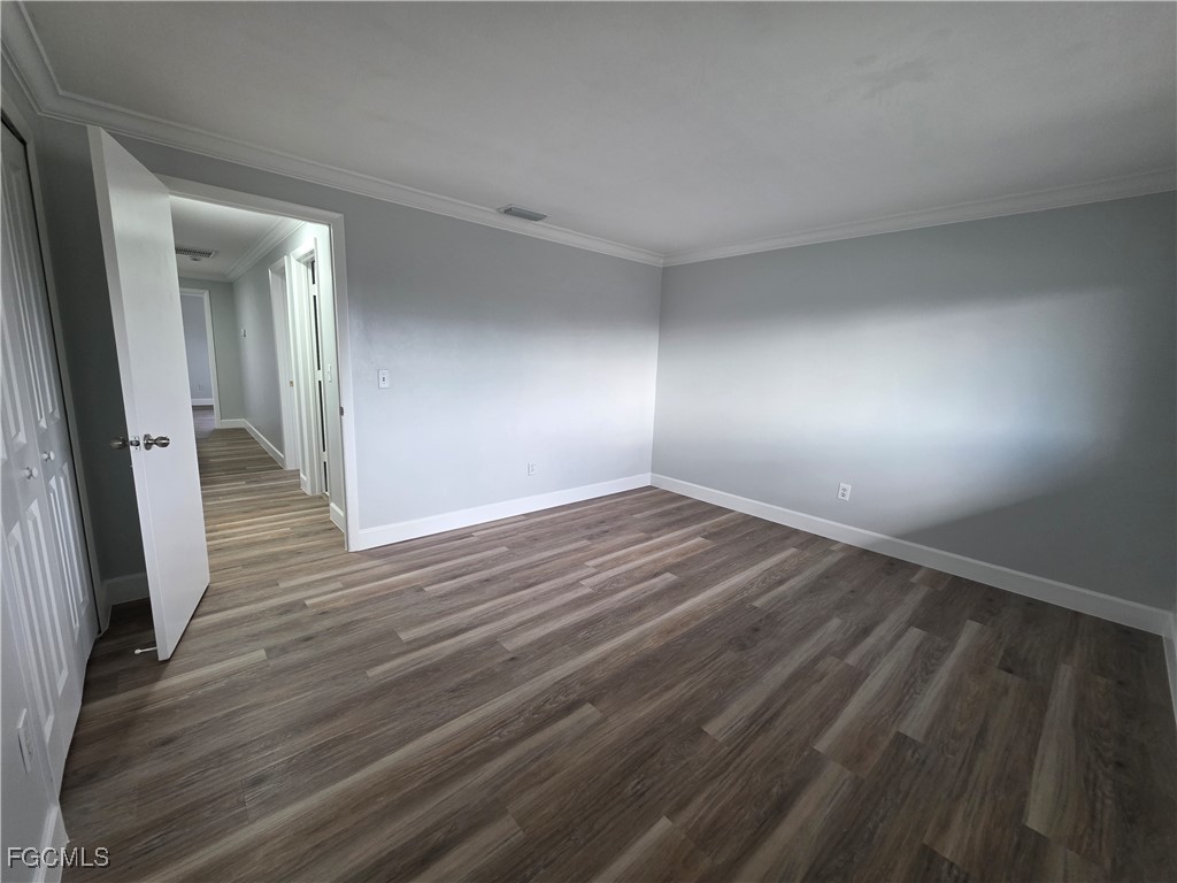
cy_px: 442
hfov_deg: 106.2
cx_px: 588
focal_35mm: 13
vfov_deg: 89.9
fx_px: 442
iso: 250
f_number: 1.9
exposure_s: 1/120
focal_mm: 2.2
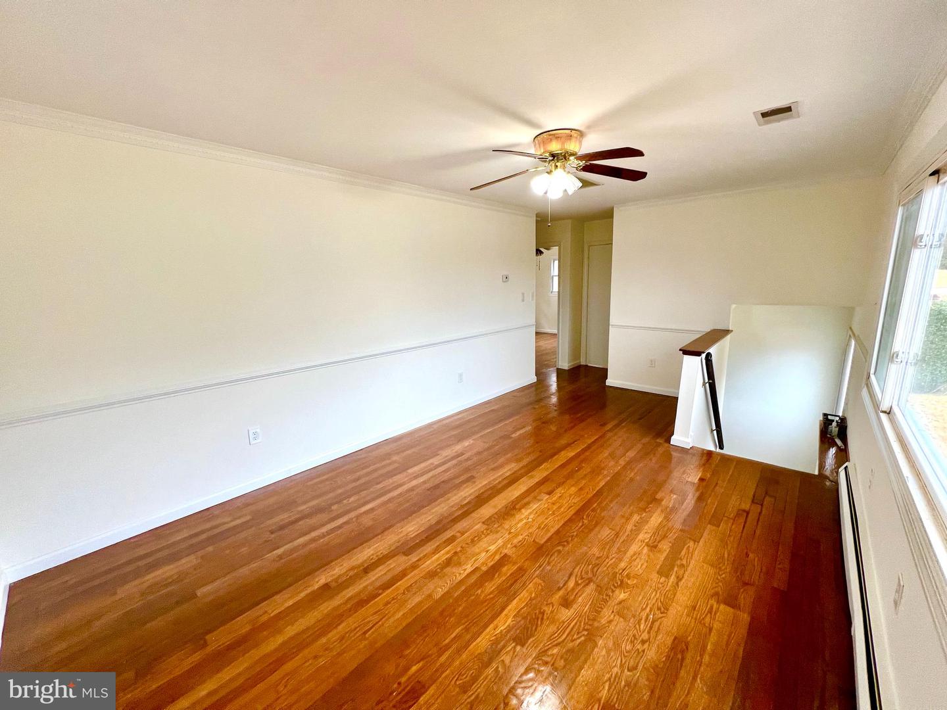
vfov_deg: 89.9
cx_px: 474
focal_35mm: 13
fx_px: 356
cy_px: 355
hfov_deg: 106.2
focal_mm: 1.57
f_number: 1.8
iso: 100
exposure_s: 1/120
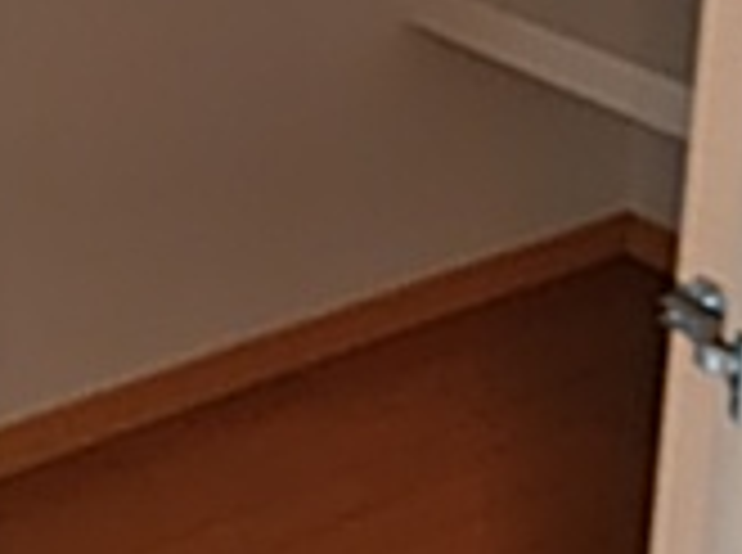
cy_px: 68
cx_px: 85
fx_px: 2246
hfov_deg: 18.5
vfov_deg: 13.9
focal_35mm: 105
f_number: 2.2
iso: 107
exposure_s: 1/30
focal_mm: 3.46
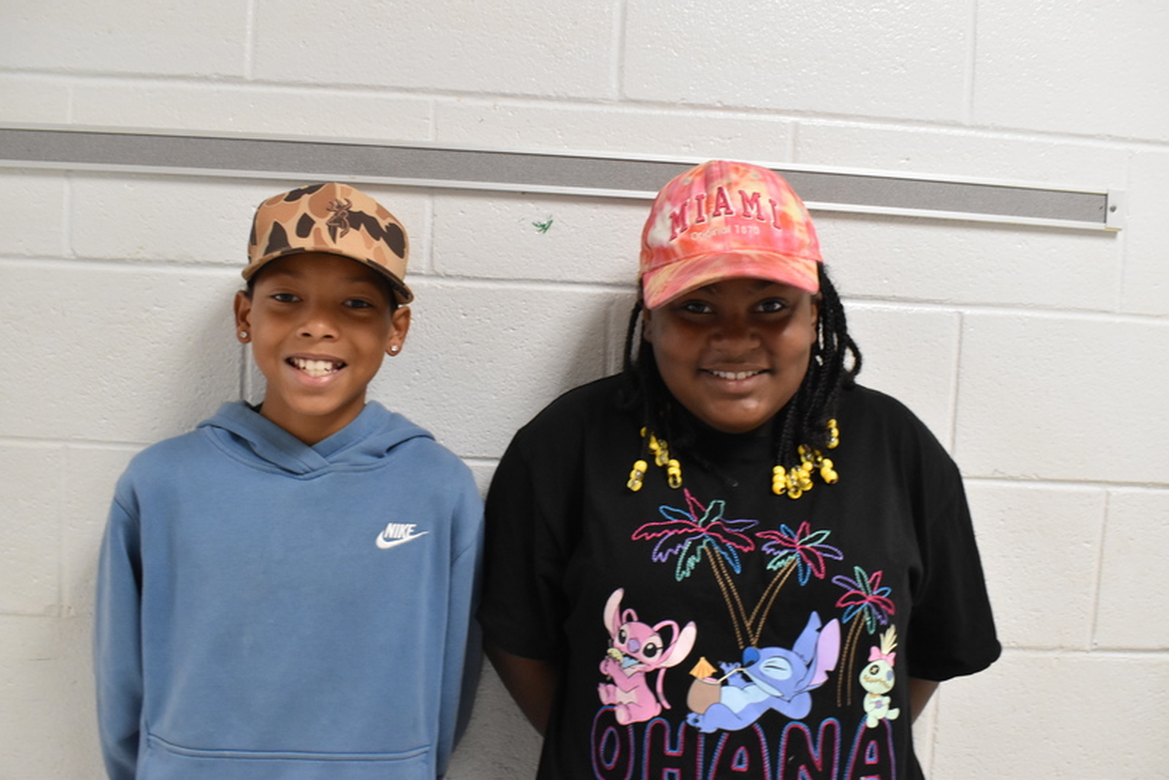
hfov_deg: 57.2
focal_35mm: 33
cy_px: 390
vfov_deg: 40.0
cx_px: 584
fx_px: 1072
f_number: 7.1
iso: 2200
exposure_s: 1/30
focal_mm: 22
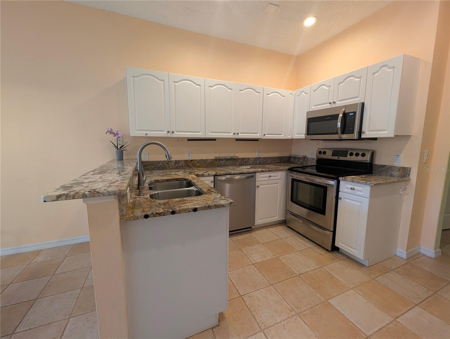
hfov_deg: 106.1
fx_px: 169
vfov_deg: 90.1
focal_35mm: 13
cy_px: 170
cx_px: 225
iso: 91
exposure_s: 1/30
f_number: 2.2
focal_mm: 1.95
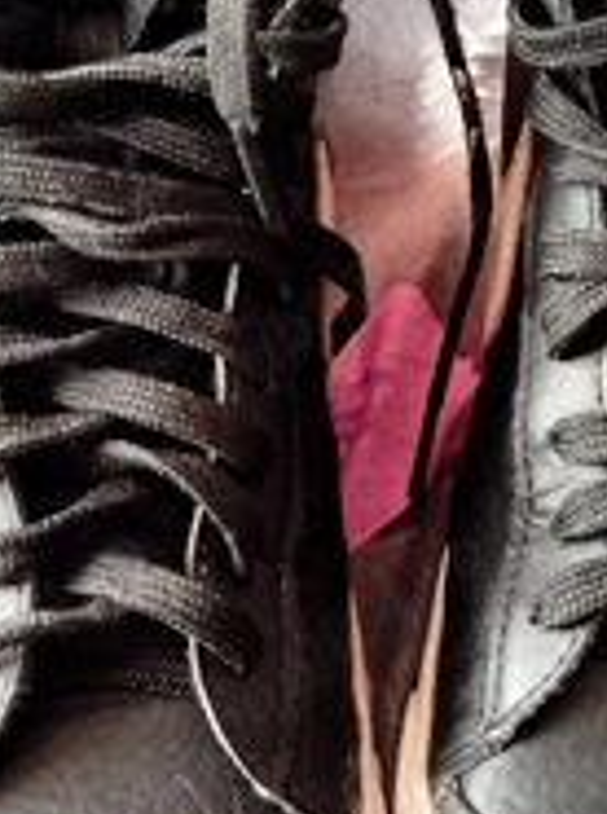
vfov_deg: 36.8
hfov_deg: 27.7
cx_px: 431
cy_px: 352
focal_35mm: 52
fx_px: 1220
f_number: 1.7
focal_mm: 5.31
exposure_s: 1/20
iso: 320
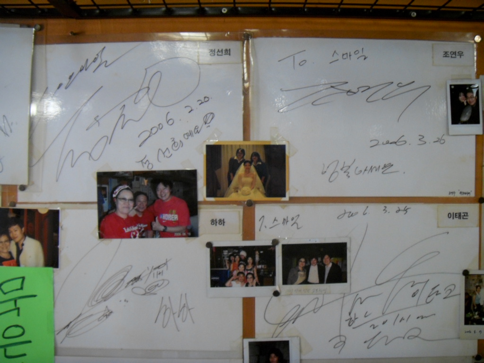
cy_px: 182
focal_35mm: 39
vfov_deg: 36.8
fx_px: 545
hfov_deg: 47.9
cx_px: 242
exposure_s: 1/6
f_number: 3.5
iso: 200
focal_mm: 6.6
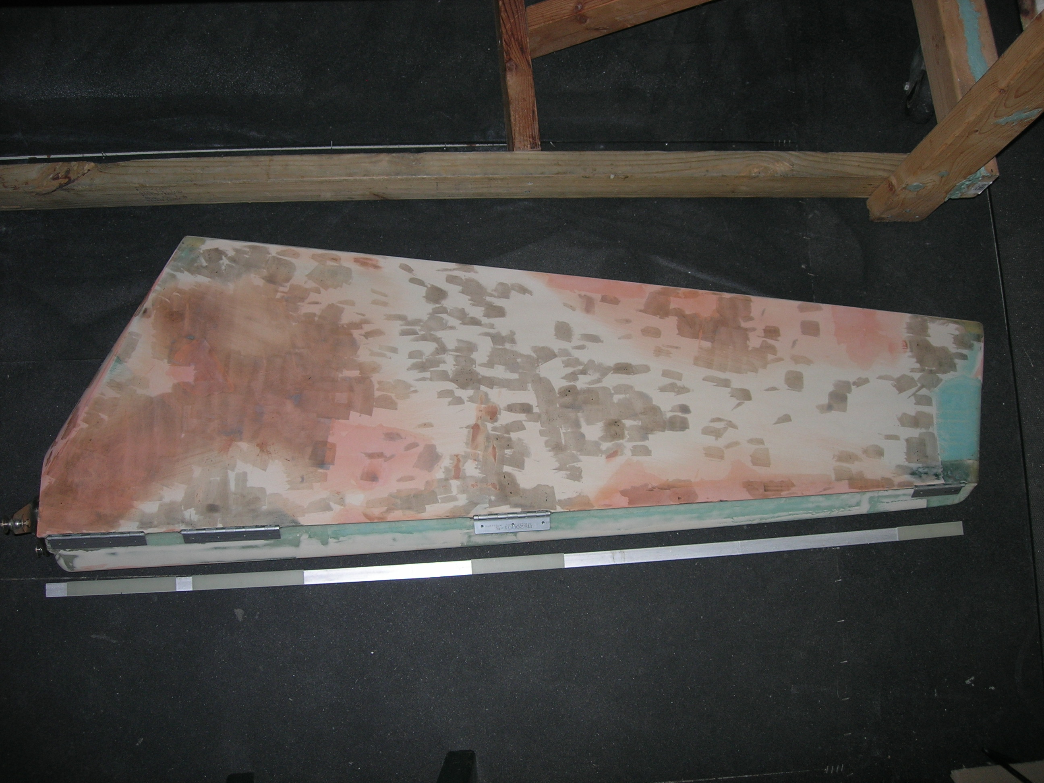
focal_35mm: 38
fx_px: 1146
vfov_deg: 37.7
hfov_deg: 49.0
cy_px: 392
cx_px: 522
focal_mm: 7.8
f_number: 2.8
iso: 64
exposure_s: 1/60.1
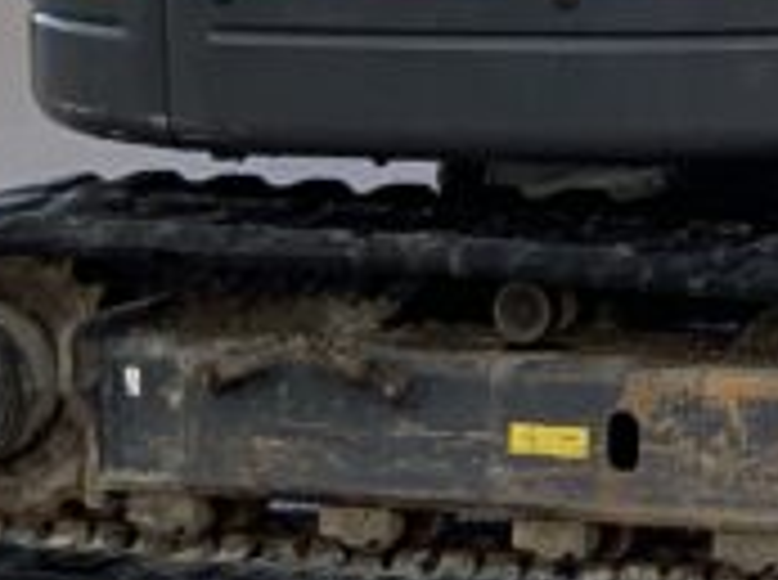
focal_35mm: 172
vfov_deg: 8.3
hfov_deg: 10.0
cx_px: 1875
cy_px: -427
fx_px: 3858
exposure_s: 1/599
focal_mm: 3
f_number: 1.8
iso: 16
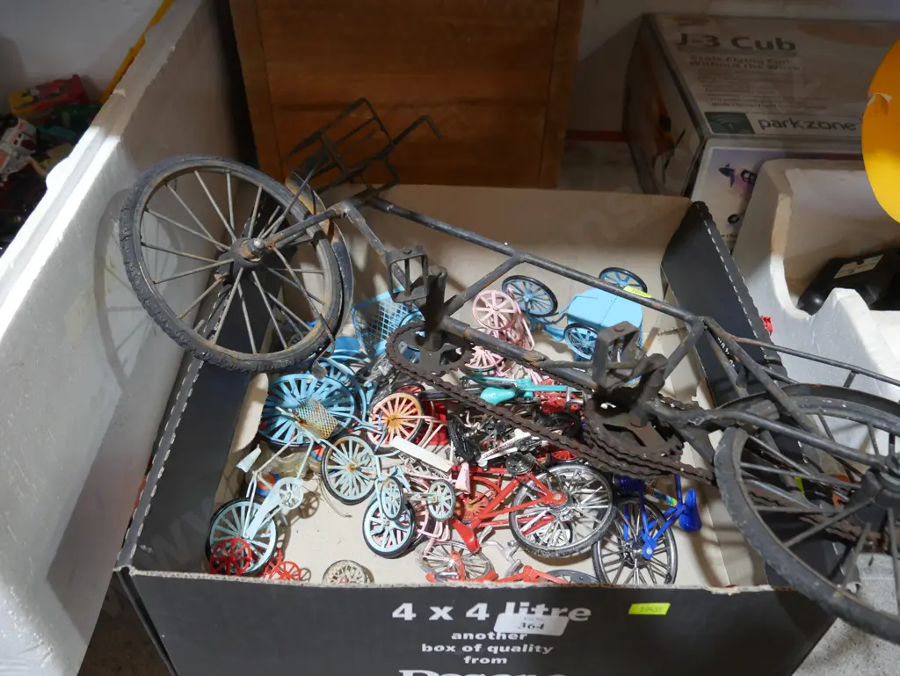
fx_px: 728
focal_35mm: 28
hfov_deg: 63.4
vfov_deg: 49.8
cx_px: 450
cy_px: 338
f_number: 3.5
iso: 640
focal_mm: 14
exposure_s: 1/60
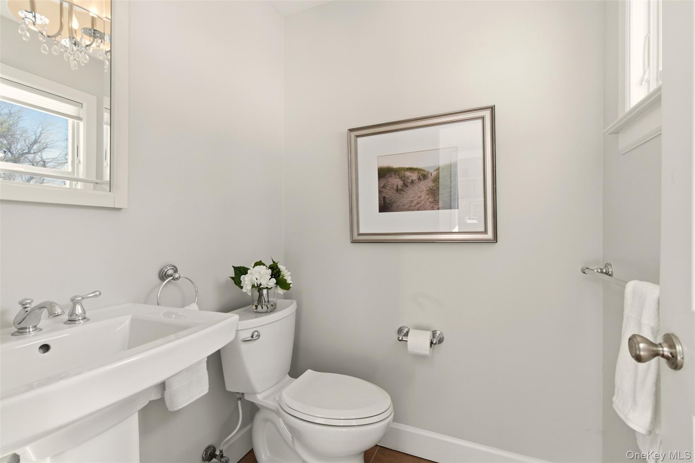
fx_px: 309
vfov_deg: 73.7
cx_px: 348
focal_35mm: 16
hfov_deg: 96.7
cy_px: 232
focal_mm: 16
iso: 250
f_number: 9
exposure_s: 1/160
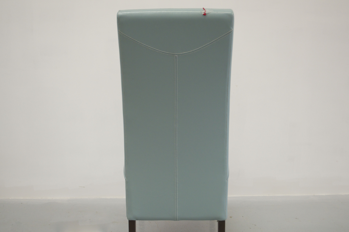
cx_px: 174
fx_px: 421
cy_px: 116
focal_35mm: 44
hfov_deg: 45.0
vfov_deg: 30.8
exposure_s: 1/40
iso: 400
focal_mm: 29
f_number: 4.5
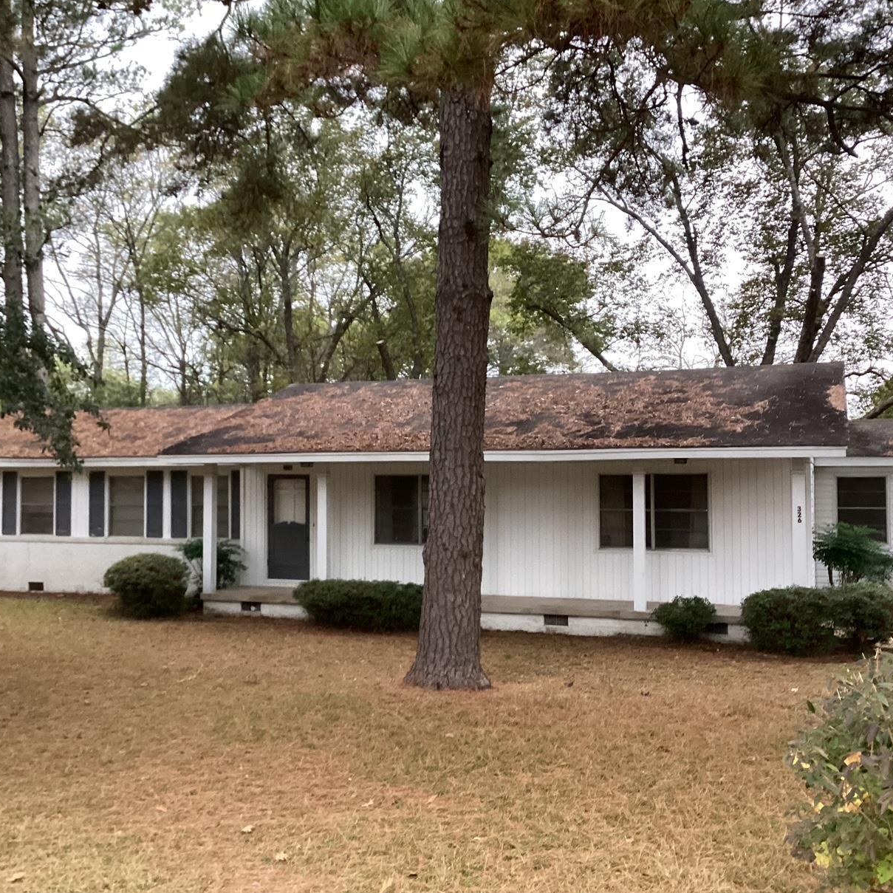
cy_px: 445
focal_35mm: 37
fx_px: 1080
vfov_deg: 44.9
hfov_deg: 44.9
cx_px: 404
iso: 320
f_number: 2.4
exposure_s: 1/60
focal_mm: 3.3
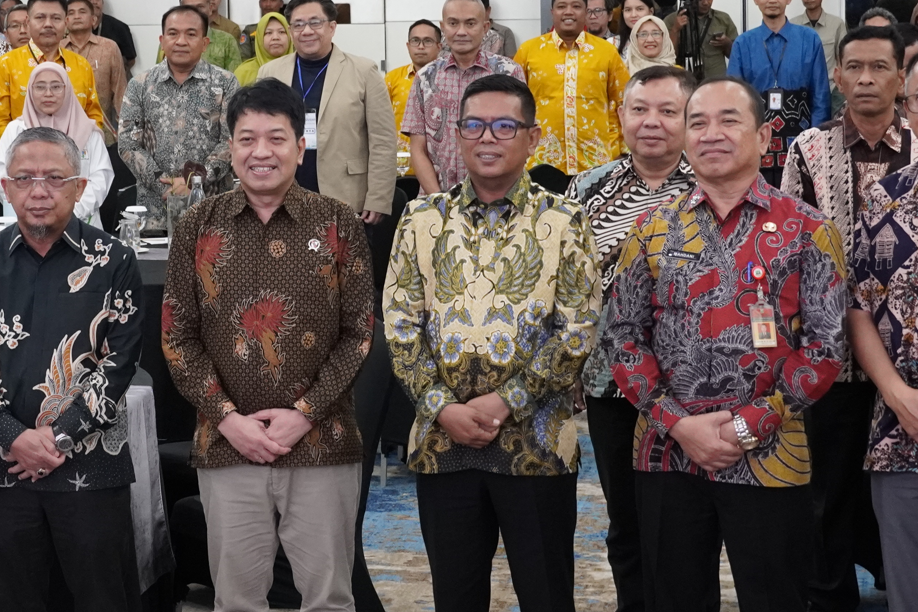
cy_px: 154
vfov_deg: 12.4
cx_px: 345
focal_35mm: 110
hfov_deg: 18.5
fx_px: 2809
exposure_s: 1/30
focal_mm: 31
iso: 2000
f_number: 5.6
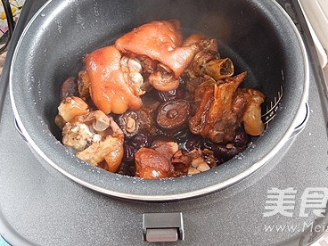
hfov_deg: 54.0
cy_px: 84
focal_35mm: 34
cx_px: 161
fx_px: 322
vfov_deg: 41.3
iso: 400
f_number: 3.4
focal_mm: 4.5
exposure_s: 1/13
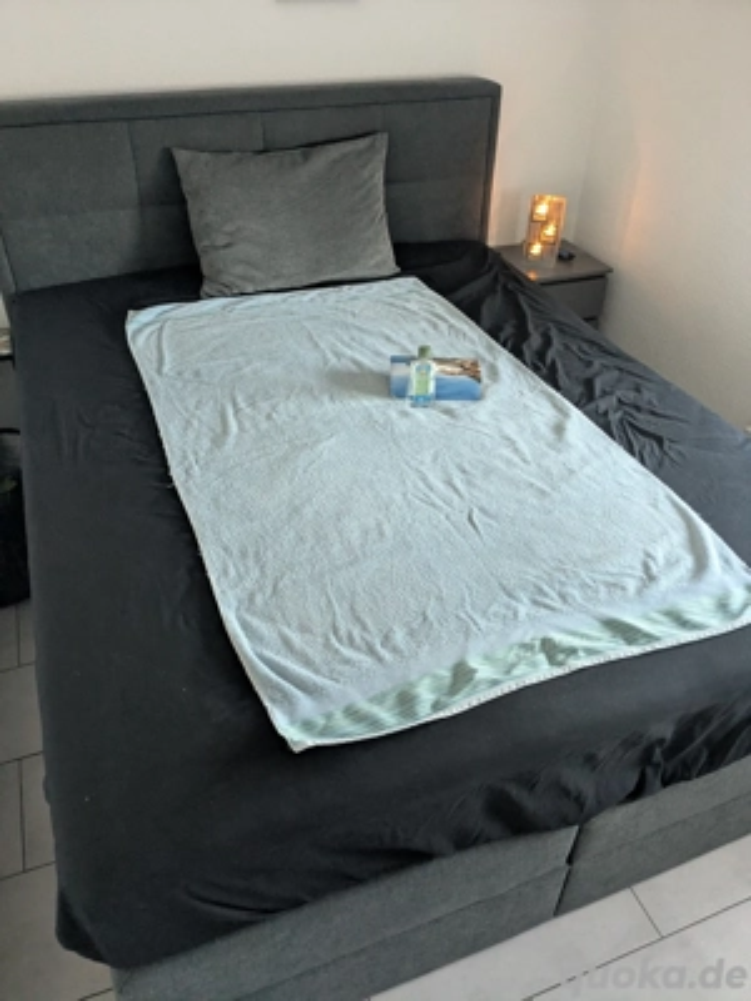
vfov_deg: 65.3
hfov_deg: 51.4
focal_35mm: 27
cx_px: 376
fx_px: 781
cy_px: 500
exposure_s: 1/25
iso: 520
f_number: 1.73
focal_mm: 4.38
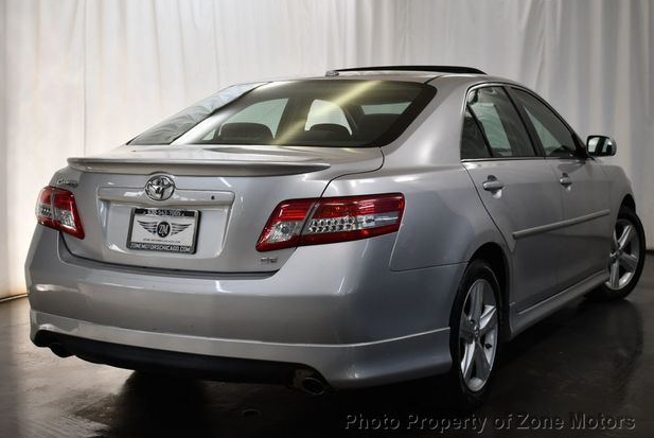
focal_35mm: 56
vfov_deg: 24.3
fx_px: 1019
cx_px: 331
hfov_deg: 35.6
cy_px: 214
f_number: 4
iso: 500
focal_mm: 27
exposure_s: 1/250
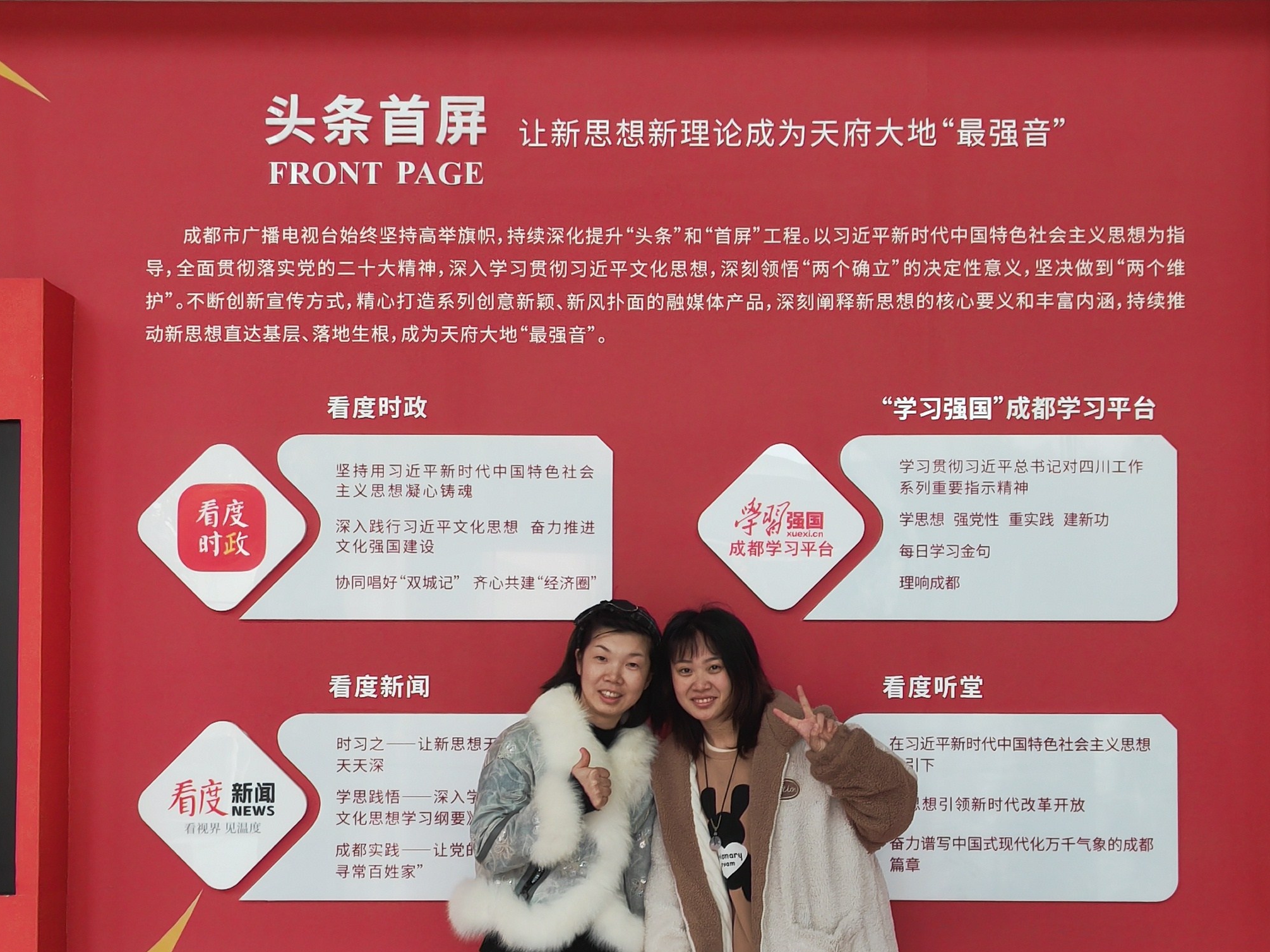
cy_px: 656
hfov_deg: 34.9
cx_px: 709
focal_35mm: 55
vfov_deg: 26.4
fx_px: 2018
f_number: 1.9
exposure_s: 1/50
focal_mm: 5.52
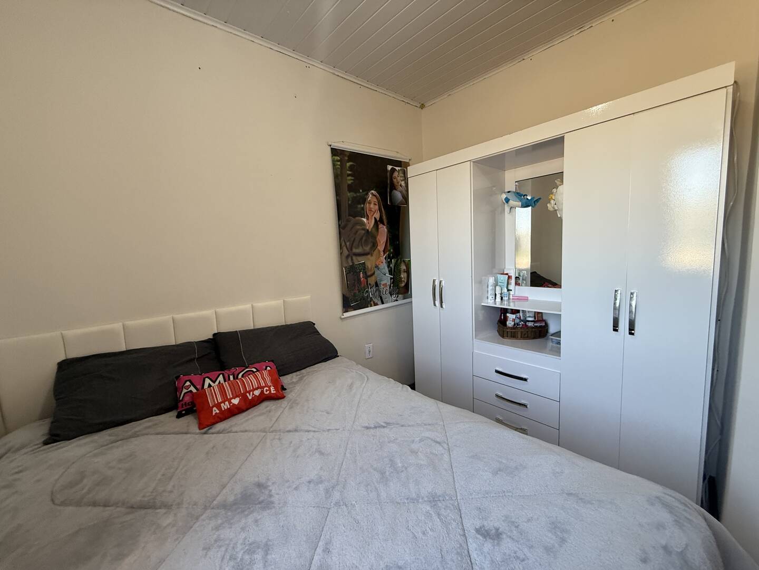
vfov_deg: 85.7
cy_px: 285
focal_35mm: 14
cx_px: 380
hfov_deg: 102.1
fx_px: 307
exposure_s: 1/120
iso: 250
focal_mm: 2.22
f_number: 2.2
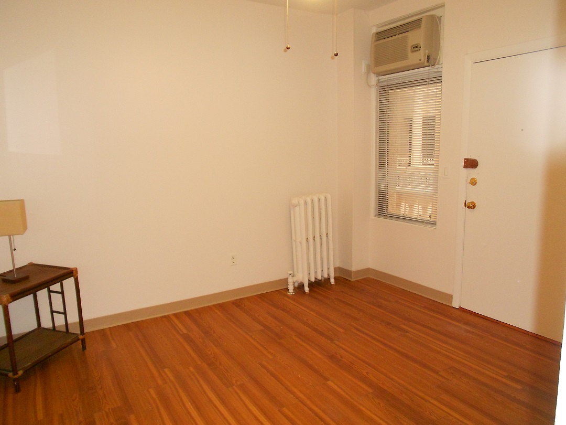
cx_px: 283
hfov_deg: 67.3
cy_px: 212
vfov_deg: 53.1
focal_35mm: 26
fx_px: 425
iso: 320
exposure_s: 1/25
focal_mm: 4.6
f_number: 3.2
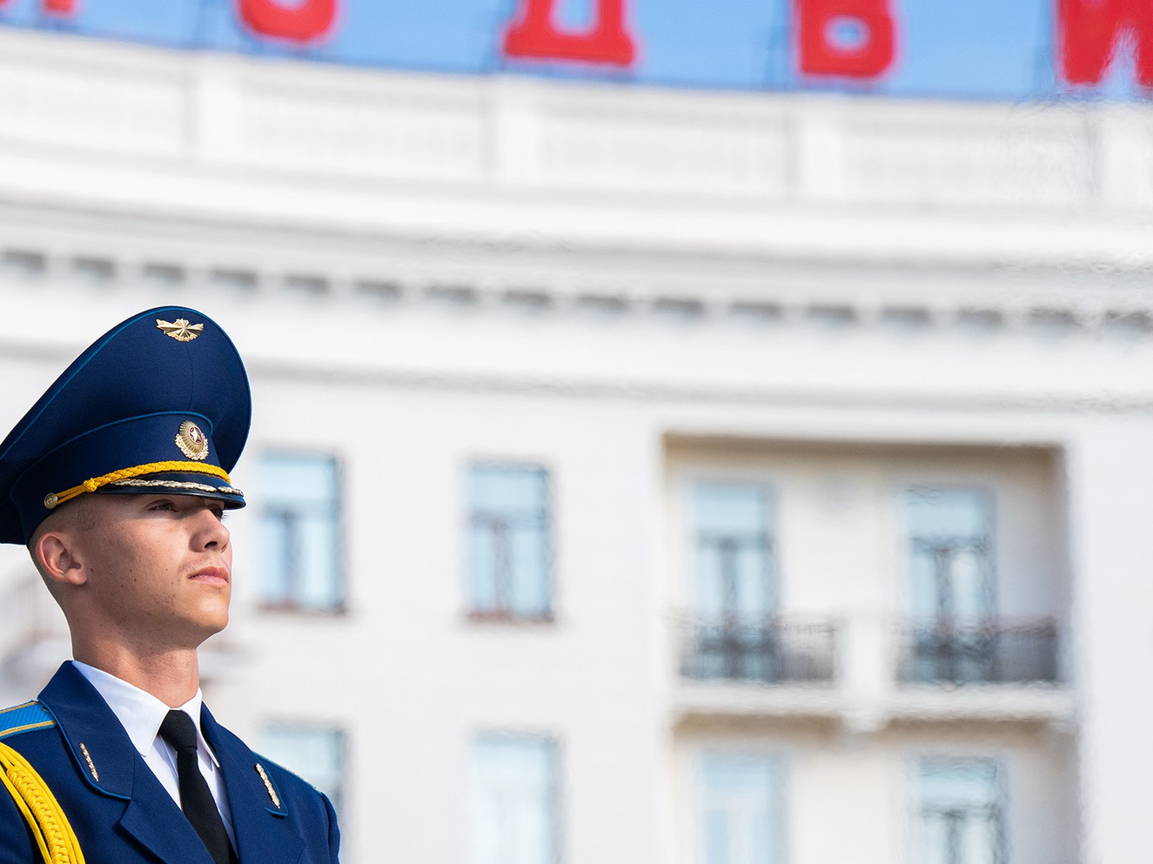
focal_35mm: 210
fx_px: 6993
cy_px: 496
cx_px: 613
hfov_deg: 9.4
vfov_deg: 7.1
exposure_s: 1/3200
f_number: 4
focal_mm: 113
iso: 800
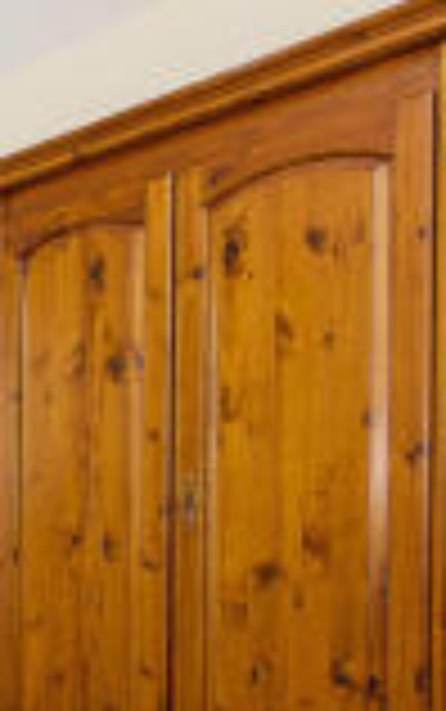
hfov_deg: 23.7
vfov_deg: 44.1
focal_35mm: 43
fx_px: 835
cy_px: 560
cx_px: -225
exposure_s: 1/200
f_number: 5.6
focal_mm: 14
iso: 320
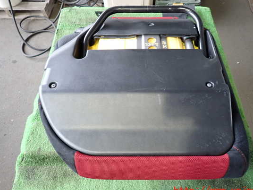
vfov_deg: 49.7
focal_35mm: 28
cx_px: 139
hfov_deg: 63.3
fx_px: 205
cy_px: 91
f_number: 2
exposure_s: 1/30
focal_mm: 4.5
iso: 200
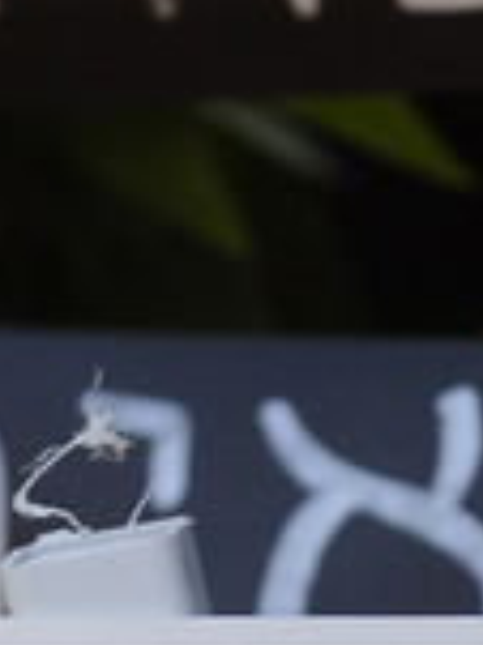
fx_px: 17047
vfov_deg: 2.2
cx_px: 457
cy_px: 884
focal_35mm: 915
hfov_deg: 1.6
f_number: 4
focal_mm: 120
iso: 200
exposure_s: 1/320
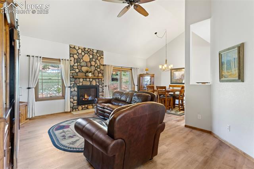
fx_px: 120
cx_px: 127
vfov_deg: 70.4
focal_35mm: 17
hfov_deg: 93.3
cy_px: 84
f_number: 8
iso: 400
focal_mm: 17
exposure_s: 1/1.67
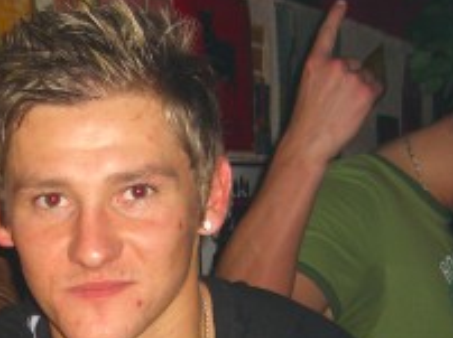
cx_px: 99
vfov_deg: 12.9
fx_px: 1477
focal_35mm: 113
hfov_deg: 17.3
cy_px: 336
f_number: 2.8
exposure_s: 1/60
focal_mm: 7.9
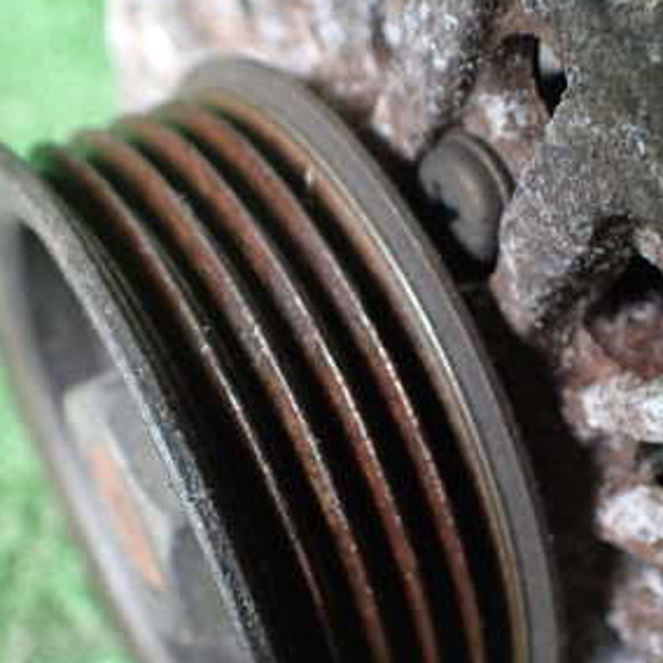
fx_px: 1213
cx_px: 282
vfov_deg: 30.4
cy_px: 425
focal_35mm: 56
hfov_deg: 30.5
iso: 800
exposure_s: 1/60
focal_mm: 5.4
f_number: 2.3
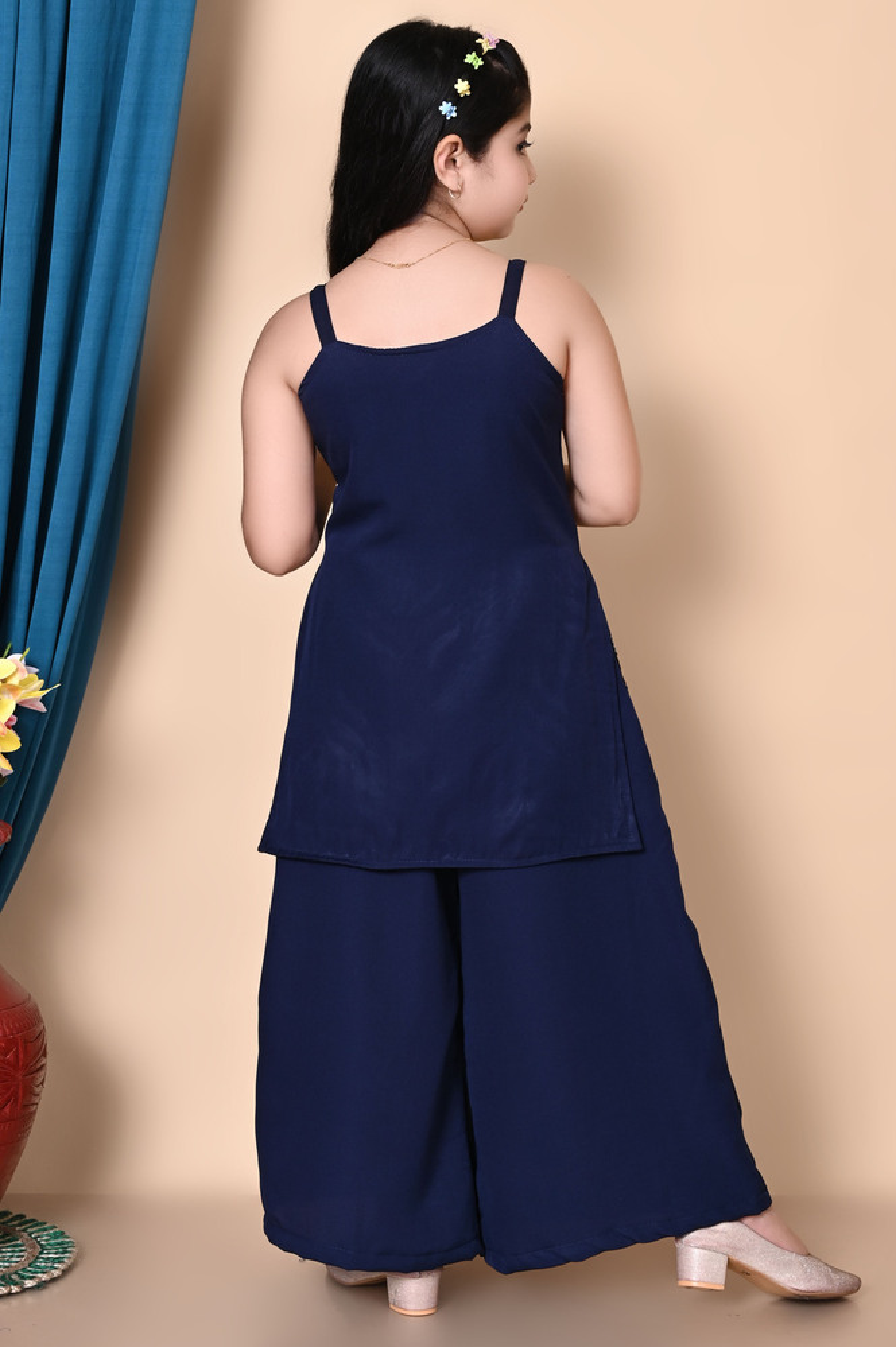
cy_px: 674
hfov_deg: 19.4
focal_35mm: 70
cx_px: 448
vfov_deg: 28.9
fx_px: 2618
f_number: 11
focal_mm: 70
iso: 320
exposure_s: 1/160
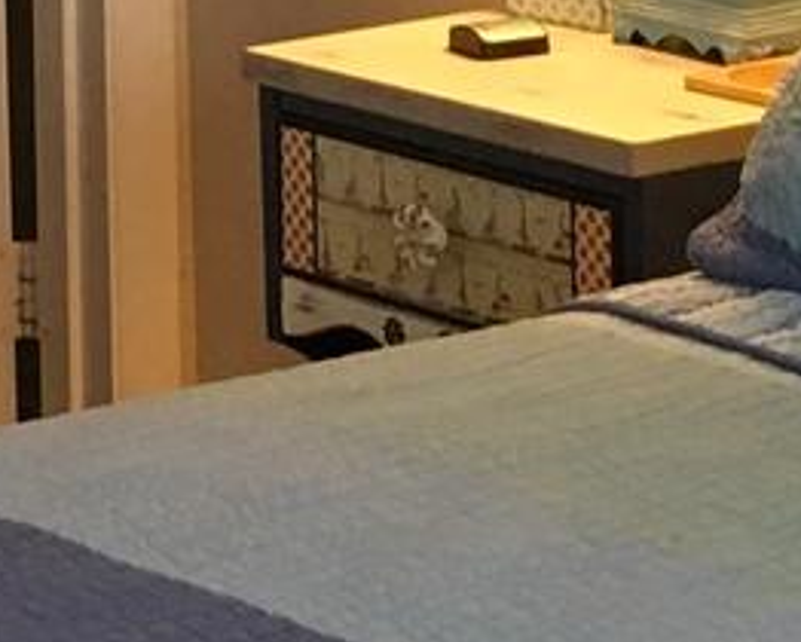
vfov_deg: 7.0
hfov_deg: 8.7
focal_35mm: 221
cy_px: 180
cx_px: 321
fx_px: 5243
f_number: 2.2
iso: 80
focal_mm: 4.15
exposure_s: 1/30
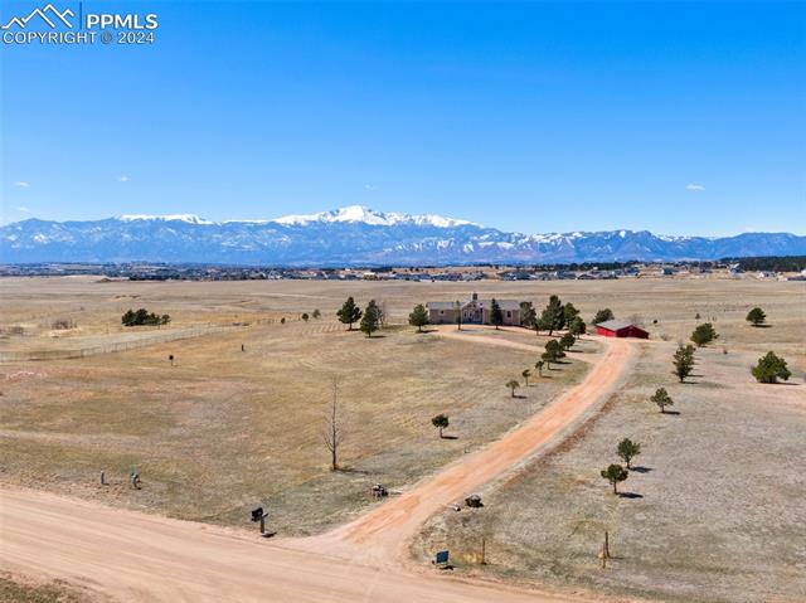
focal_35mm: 38
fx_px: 884
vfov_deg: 37.7
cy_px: 302
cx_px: 403
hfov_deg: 49.0
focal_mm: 6.48
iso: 100
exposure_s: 1/50
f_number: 3.4
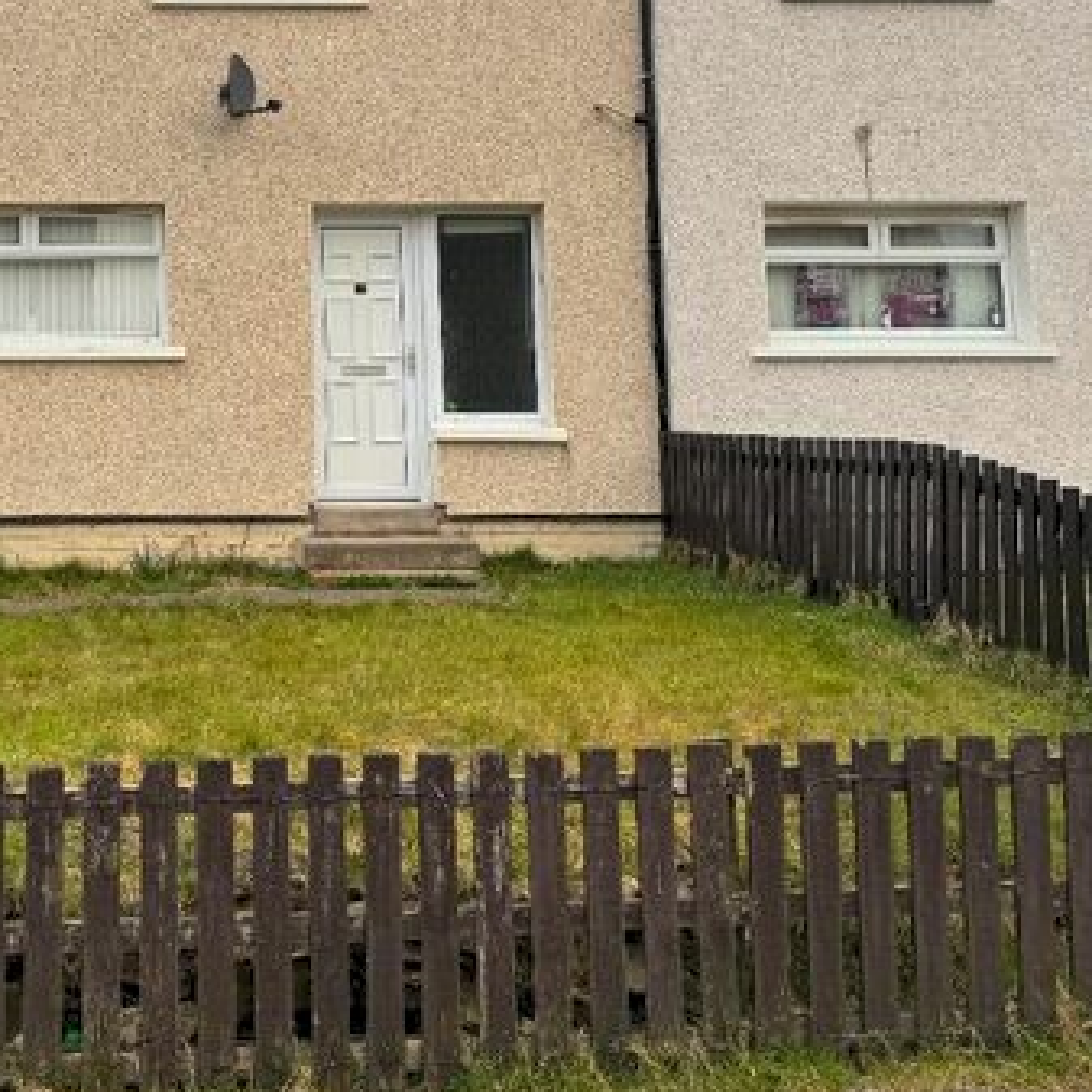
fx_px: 1570
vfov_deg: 37.3
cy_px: 264
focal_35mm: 44
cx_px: 188
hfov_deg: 36.8
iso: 80
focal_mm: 6.86
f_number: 1.78
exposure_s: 1/296
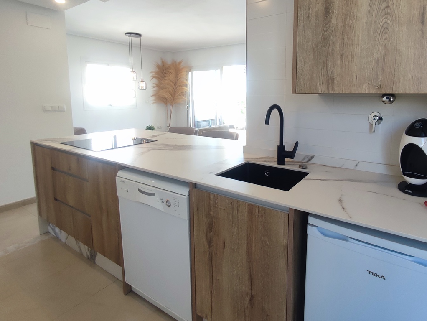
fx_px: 247
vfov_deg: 65.3
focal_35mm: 20
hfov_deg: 81.0
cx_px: 250
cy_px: 127
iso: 115
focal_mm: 1.65
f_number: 2.2
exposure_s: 1/100
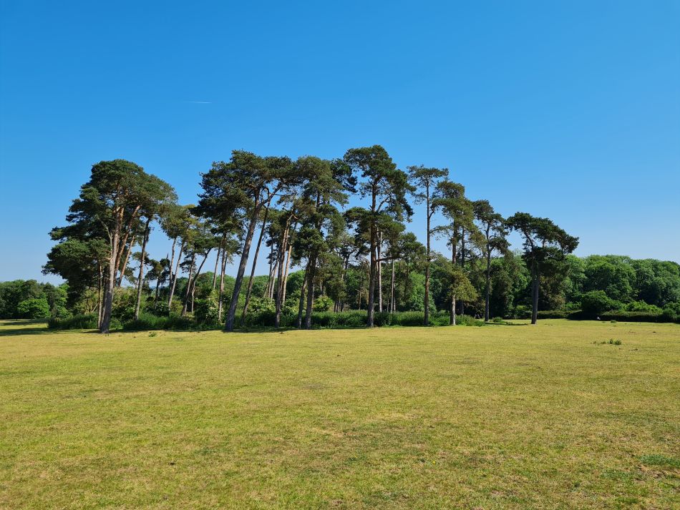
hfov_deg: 67.3
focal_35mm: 26
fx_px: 511
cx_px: 340
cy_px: 255
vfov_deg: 53.1
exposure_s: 1/2480
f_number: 1.8
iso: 50
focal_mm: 5.4
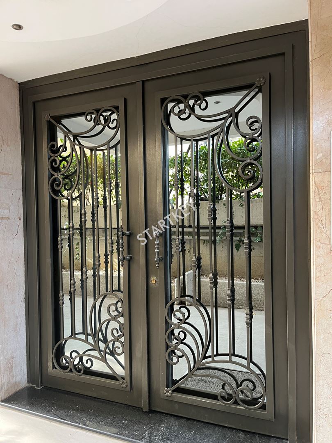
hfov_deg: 53.1
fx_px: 332
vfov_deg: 67.3
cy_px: 222
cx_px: 166
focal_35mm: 26
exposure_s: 1/76
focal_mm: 5.1
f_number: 1.6
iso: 125
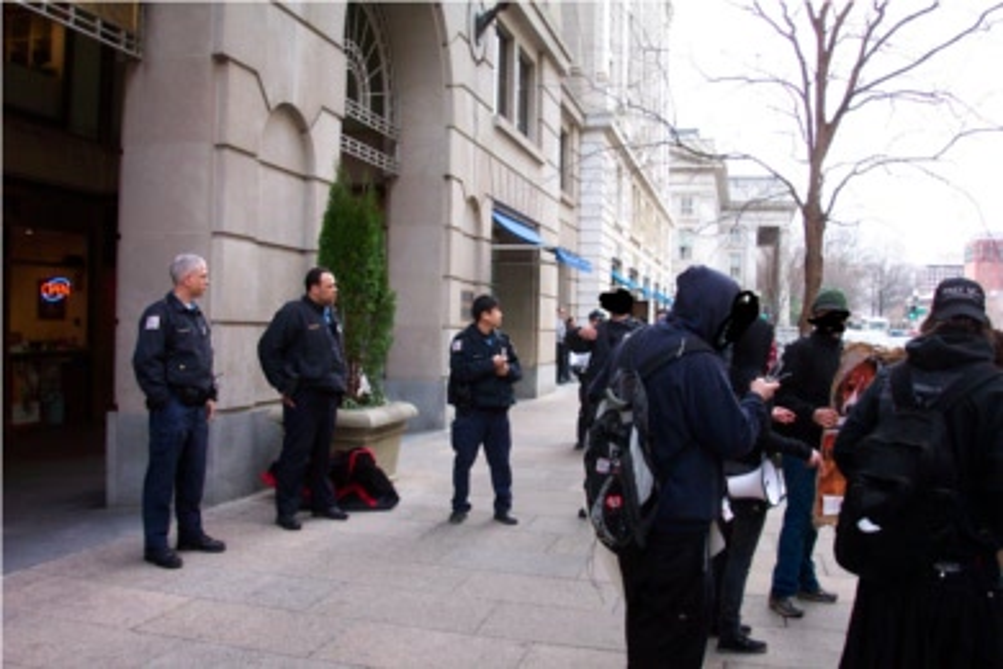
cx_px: 502
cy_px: 334
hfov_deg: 54.4
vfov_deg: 37.9
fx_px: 975
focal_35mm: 35
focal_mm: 7.5
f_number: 2.8
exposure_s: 1/125
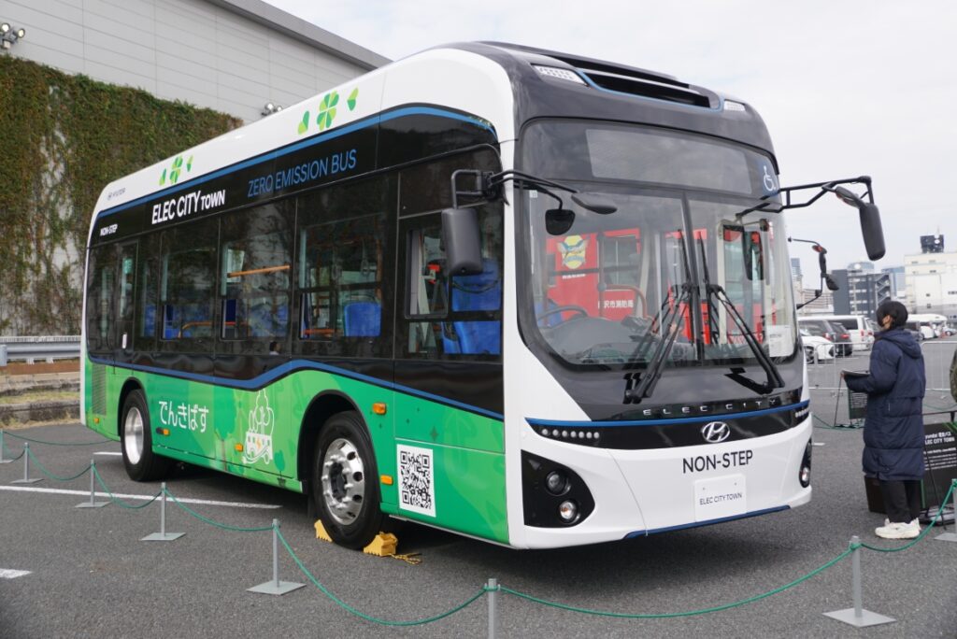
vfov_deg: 36.9
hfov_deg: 53.1
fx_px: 958
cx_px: 478
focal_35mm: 36
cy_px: 320
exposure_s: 1/160
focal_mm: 24
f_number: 6.3
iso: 100
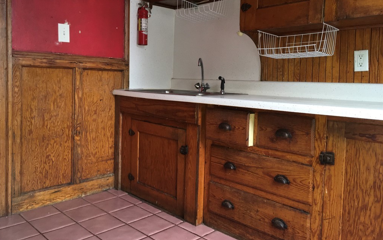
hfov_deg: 61.2
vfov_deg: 40.5
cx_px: 190
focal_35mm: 31
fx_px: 324
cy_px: 99
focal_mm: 4.15
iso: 100
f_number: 2.2
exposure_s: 1/20
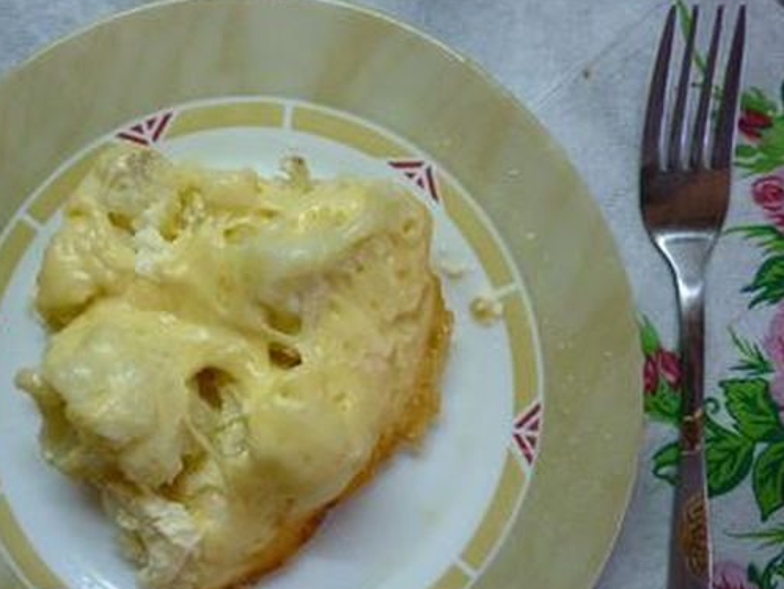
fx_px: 975
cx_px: 319
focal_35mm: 43
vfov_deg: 33.5
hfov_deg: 43.6
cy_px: 368
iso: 200
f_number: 2.8
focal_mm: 5.5
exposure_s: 1/30
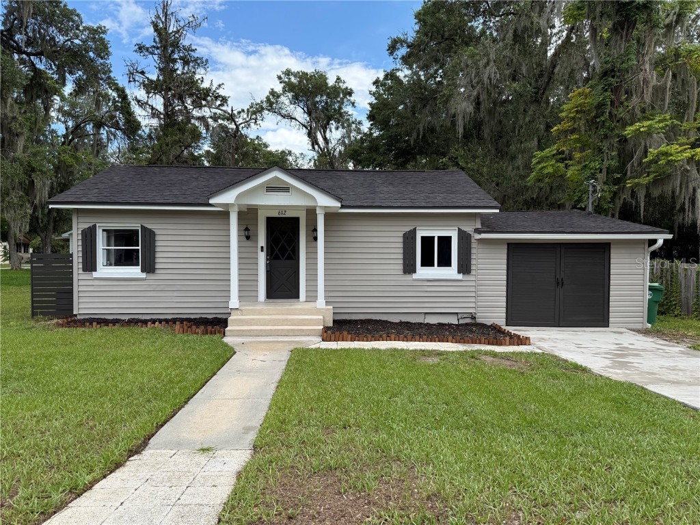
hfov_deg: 71.6
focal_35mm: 24
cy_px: 262
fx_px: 485
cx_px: 350
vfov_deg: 56.8
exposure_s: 1/2110
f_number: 1.78
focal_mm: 6.76
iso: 100
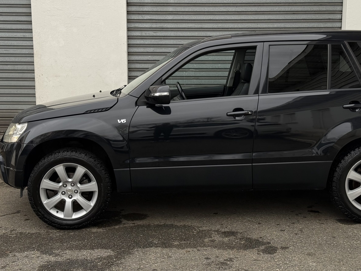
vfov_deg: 28.0
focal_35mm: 52
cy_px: 137
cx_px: 168
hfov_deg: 36.8
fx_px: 542
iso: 125
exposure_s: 1/242
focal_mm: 6.76
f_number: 1.78
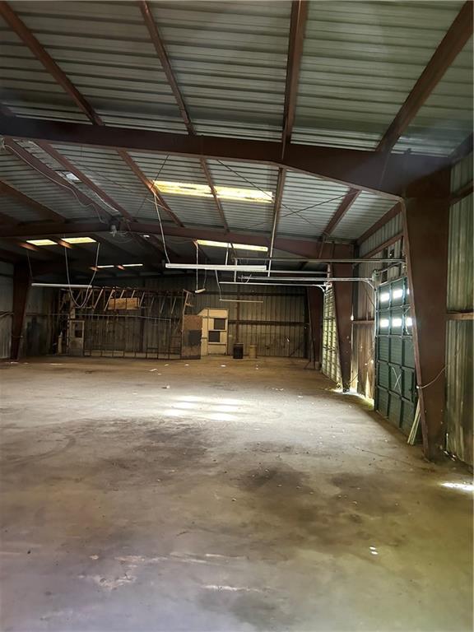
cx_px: 237
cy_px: 316
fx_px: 475
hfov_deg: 53.1
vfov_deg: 67.3
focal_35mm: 26
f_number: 1.5
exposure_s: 1/49
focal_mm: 5.7
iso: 500
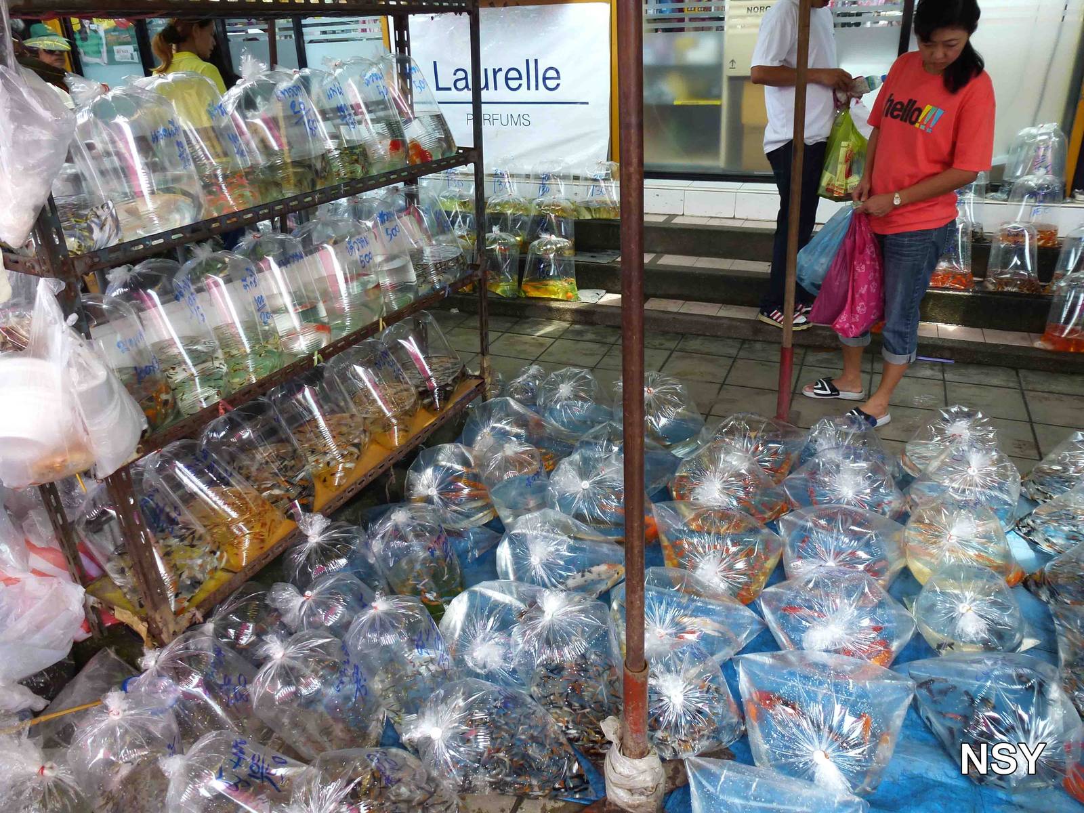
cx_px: 542
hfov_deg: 71.6
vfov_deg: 56.8
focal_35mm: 24
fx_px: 752
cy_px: 406
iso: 100
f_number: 3.3
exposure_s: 1/60
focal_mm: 4.3
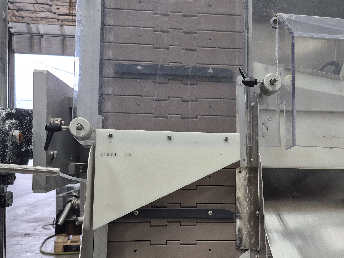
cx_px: 208
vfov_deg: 34.2
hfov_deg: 44.5
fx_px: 417
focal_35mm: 42
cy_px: 161
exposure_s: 1/120
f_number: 1.8
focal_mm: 5.4
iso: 160
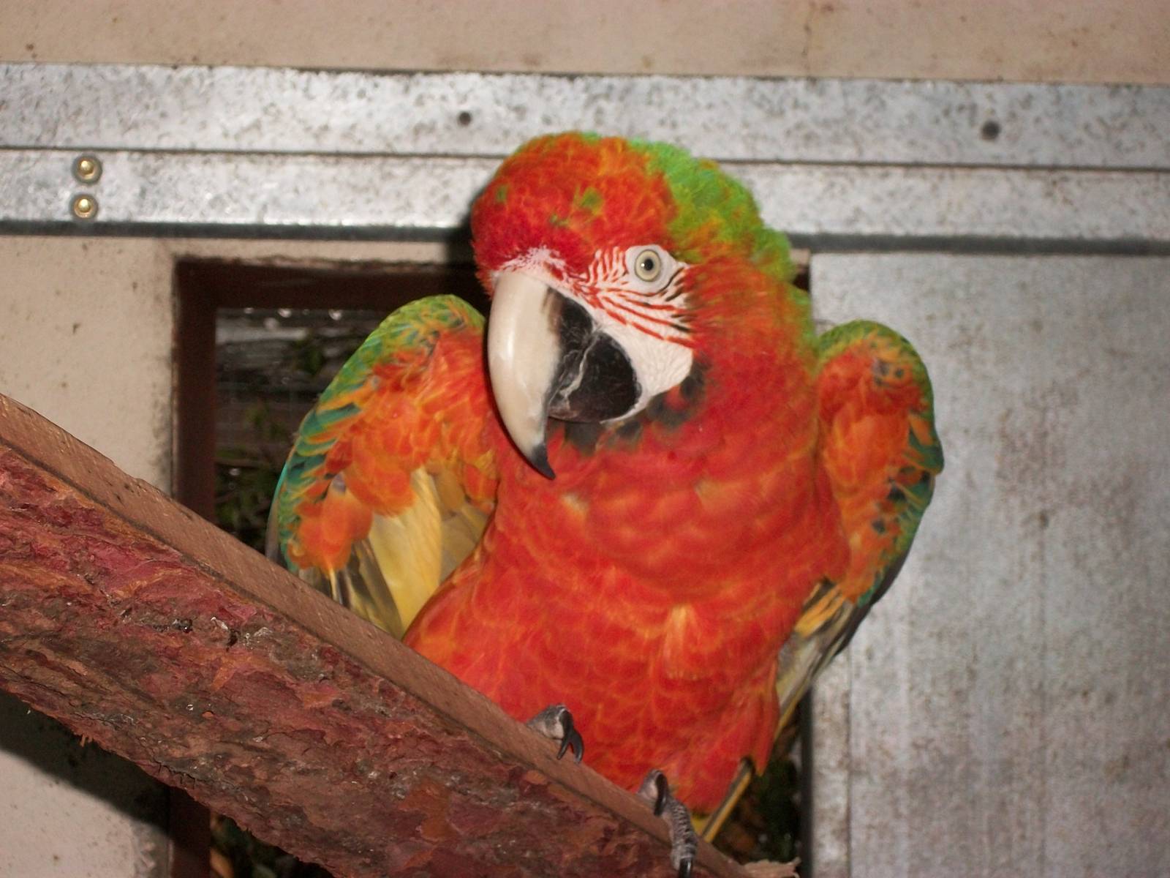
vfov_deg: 15.4
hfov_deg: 20.4
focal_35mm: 96
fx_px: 3245
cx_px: 585
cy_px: 439
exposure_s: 1/500
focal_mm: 17.1
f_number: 5.2
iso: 200
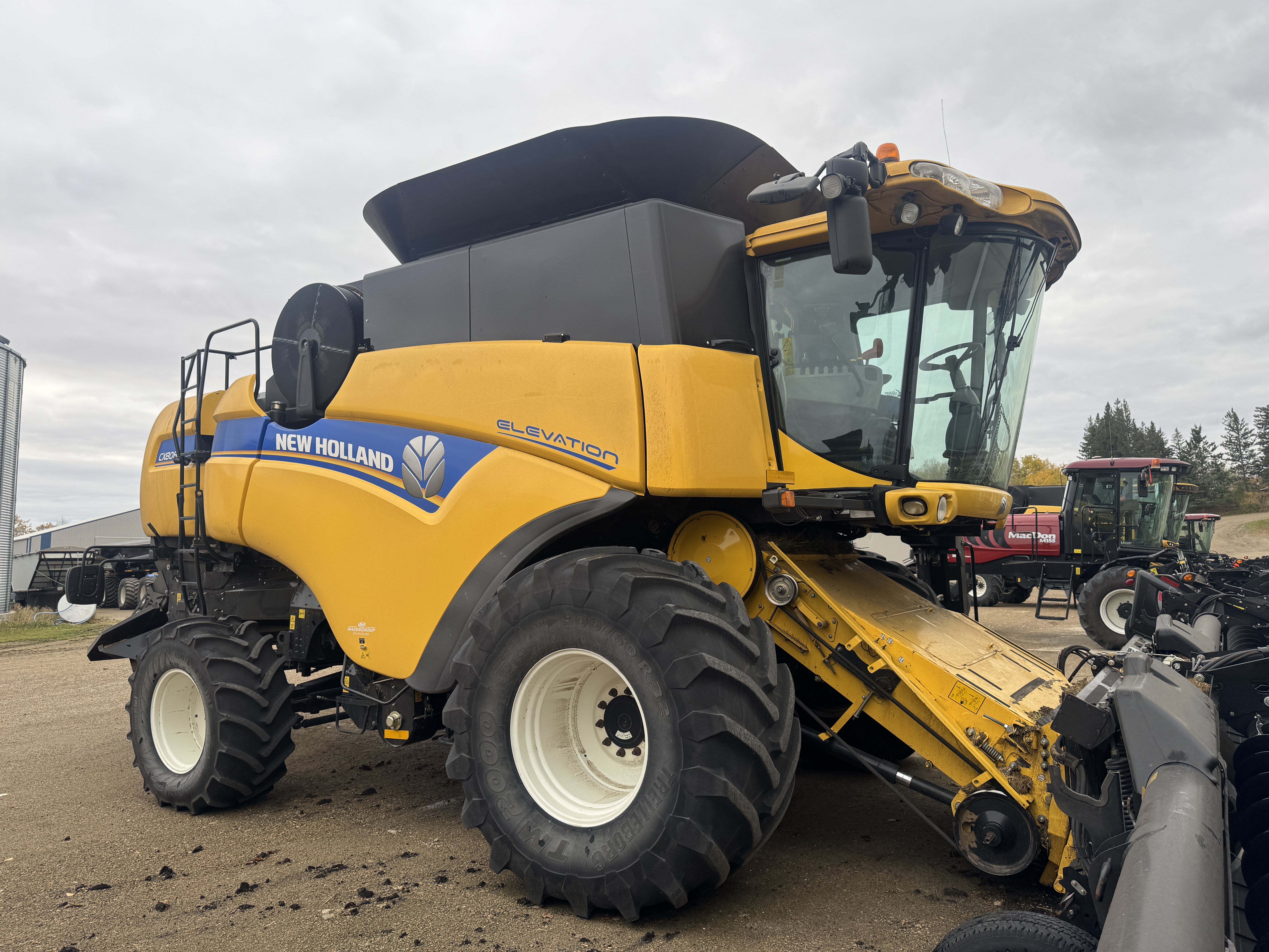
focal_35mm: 24
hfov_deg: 71.6
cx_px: 634
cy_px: 476
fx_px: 880
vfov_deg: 56.8
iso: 80
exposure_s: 1/952
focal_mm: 6.76
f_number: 1.78
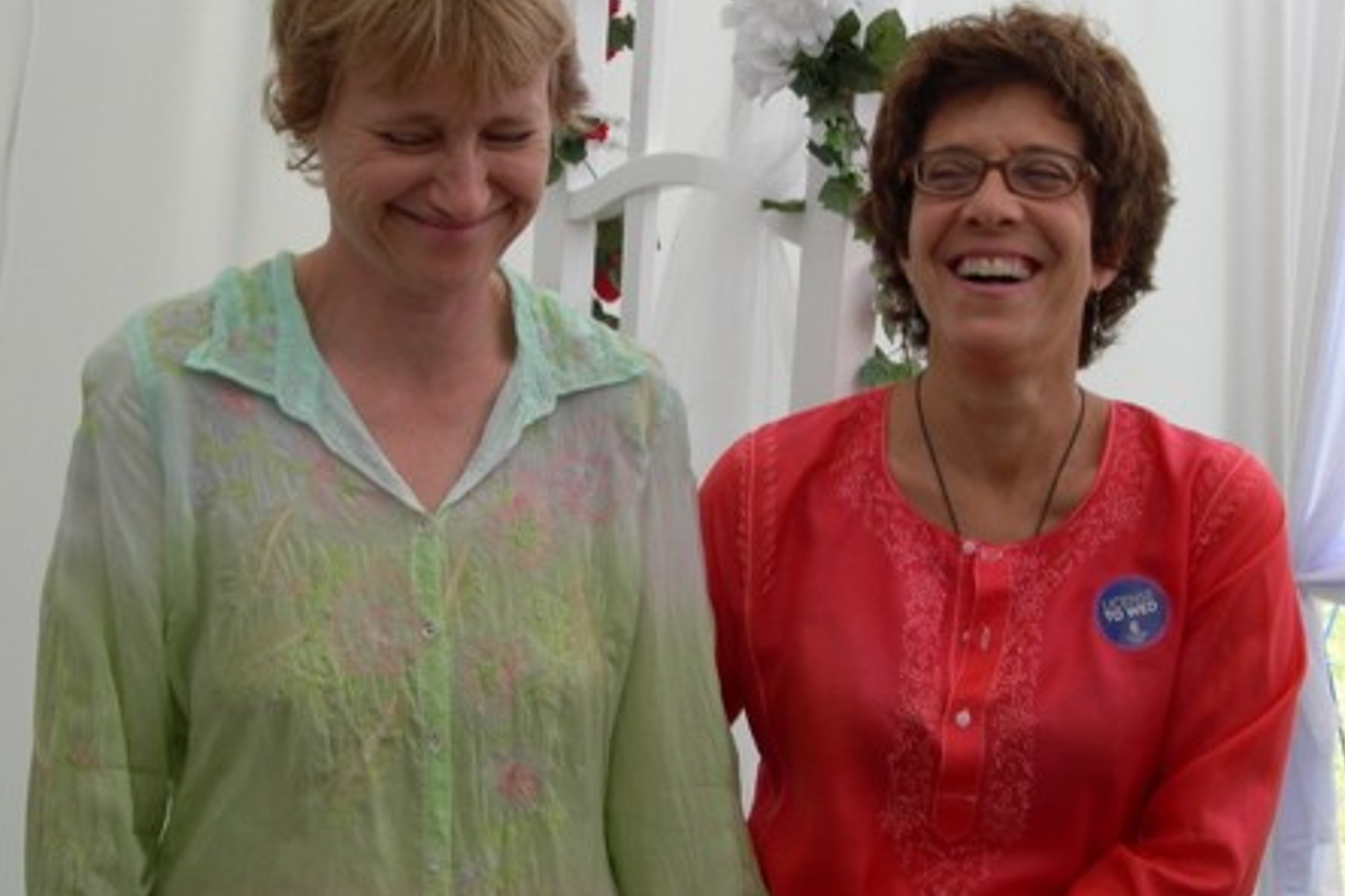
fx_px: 2129
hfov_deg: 35.1
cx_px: 657
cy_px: 472
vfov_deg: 23.8
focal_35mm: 57
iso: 50
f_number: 4.8
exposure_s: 1/96.1
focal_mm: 7.8
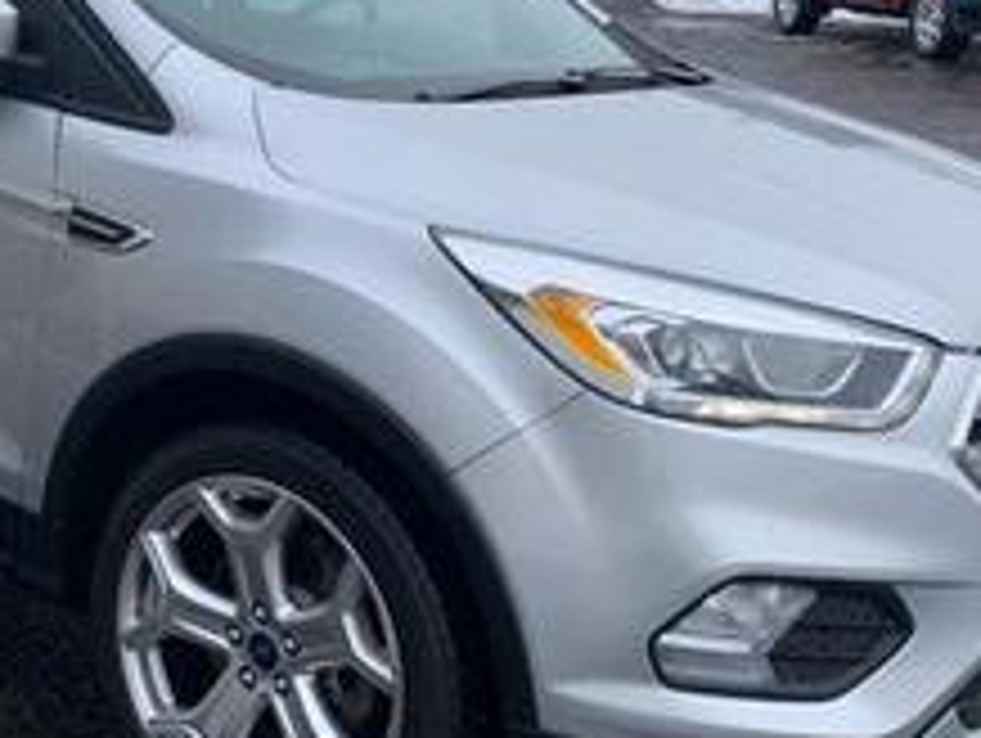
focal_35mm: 60
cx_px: 252
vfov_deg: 24.4
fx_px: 1702
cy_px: 284
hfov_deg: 31.6
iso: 25
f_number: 1.8
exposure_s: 1/669
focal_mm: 4.25
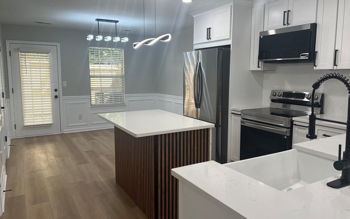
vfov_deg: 44.5
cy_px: 103
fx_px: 267
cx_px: 176
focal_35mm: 28
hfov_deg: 66.5
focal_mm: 5.7
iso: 64
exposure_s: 1/120
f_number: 1.5
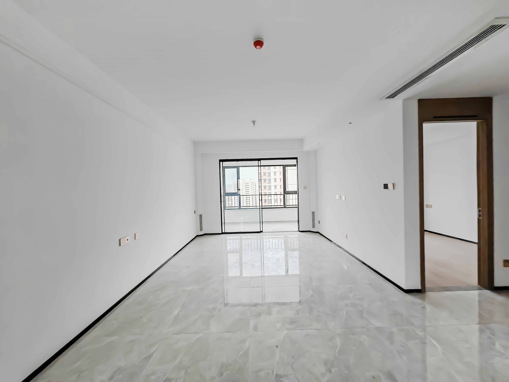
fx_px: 191
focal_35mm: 13
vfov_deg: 89.9
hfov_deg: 106.2
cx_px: 254
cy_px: 191
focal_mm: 1.82
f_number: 2
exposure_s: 1/35
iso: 500
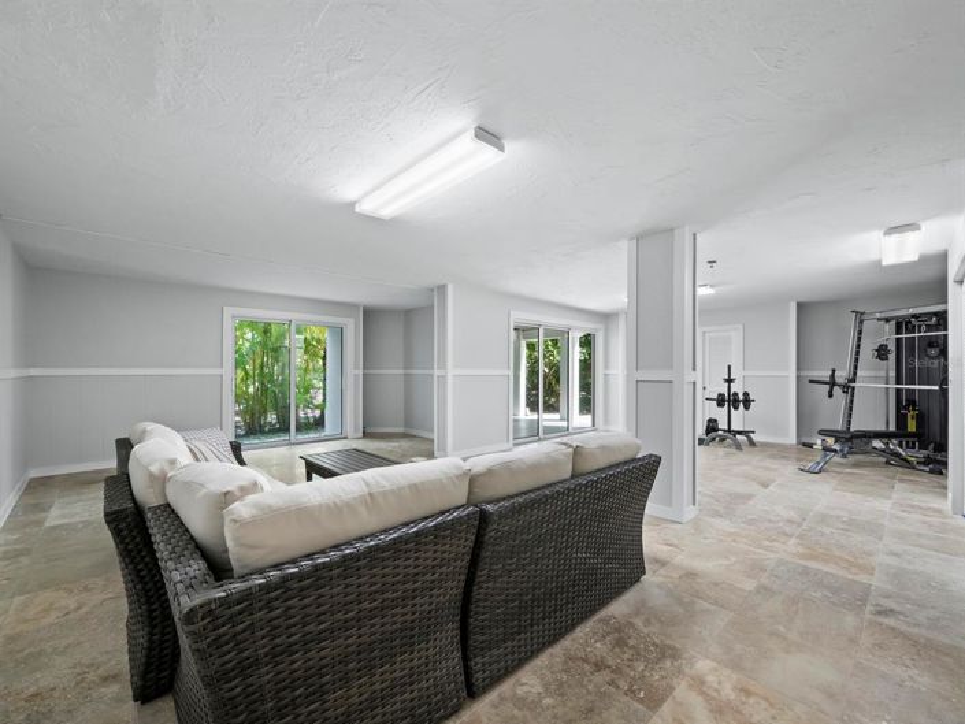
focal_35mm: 14
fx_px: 390
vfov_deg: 85.7
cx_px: 482
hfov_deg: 102.1
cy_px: 362
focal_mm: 7
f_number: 10
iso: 400
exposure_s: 1/1.67
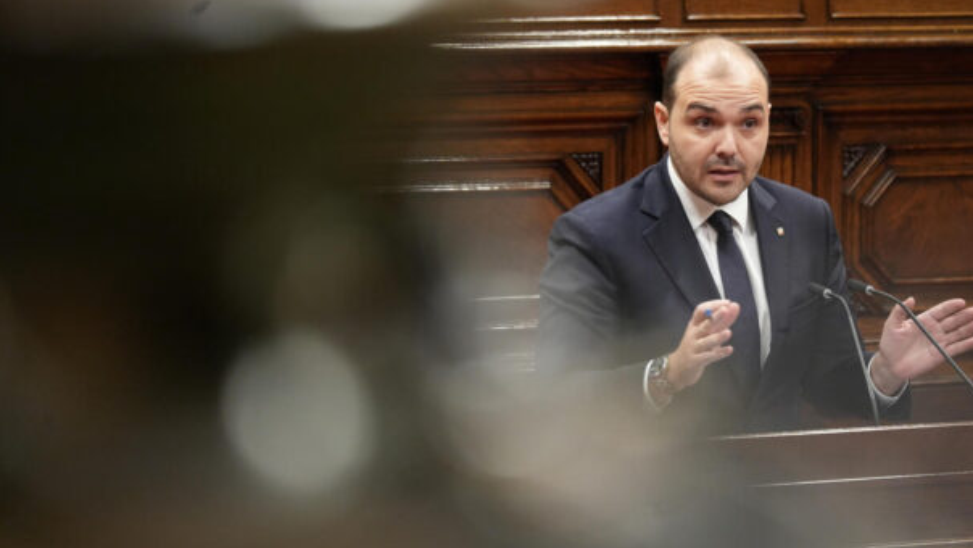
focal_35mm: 229
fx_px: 5909
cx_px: 517
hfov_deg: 9.4
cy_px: 326
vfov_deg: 5.3
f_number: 4
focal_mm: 200
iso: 4000
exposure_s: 1/160
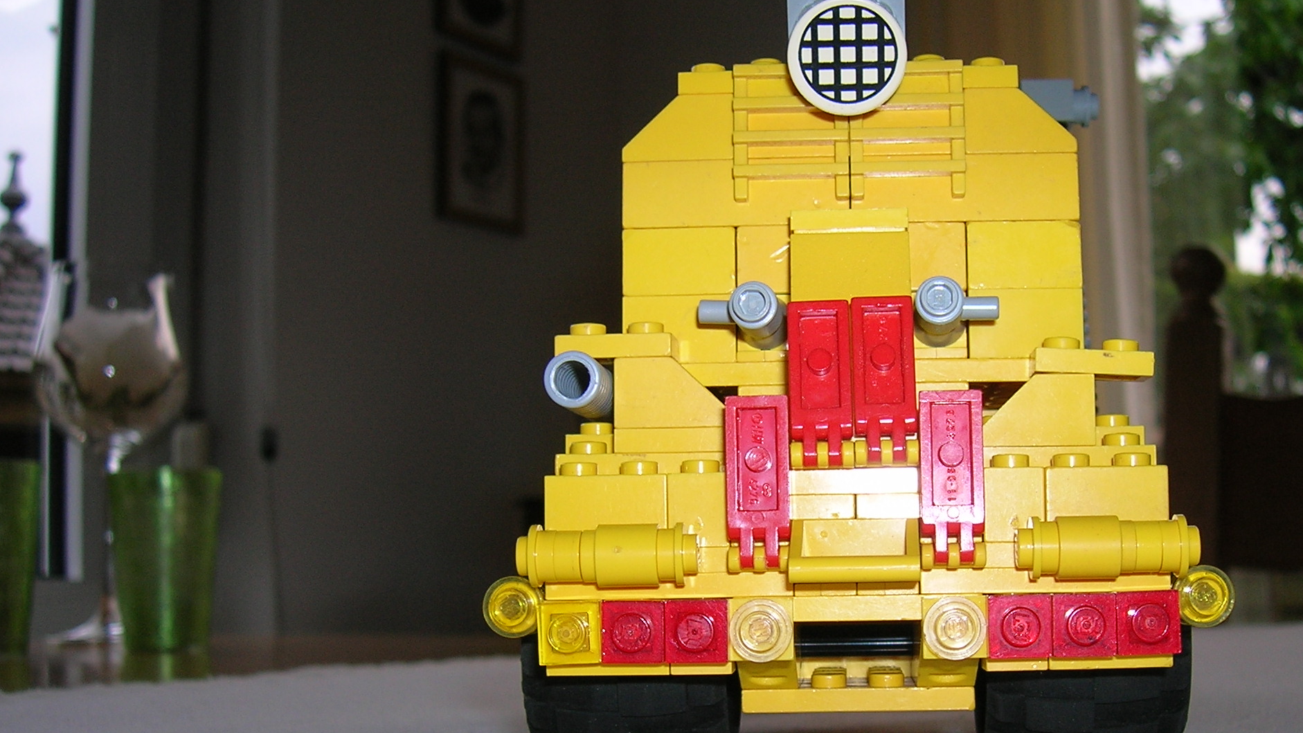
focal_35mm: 45
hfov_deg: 45.2
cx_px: 787
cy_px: 474
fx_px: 1555
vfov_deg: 26.4
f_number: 2.9
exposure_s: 1/60.1
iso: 50
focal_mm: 5.7
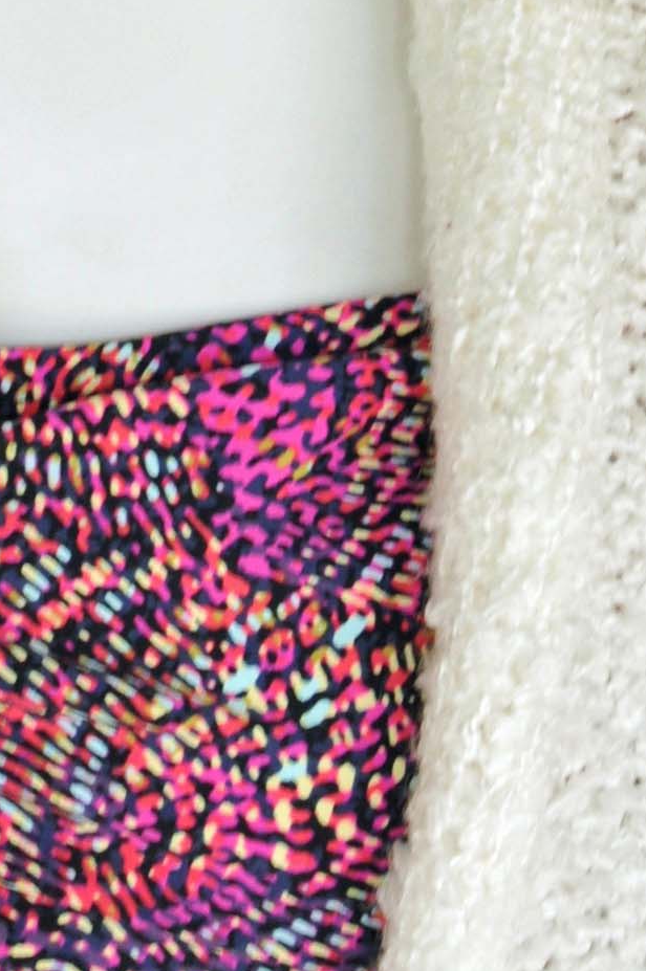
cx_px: 7
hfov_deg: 6.2
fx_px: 5988
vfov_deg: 9.1
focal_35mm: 222
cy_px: -475
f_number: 7.1
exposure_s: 1/30
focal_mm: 32
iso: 400
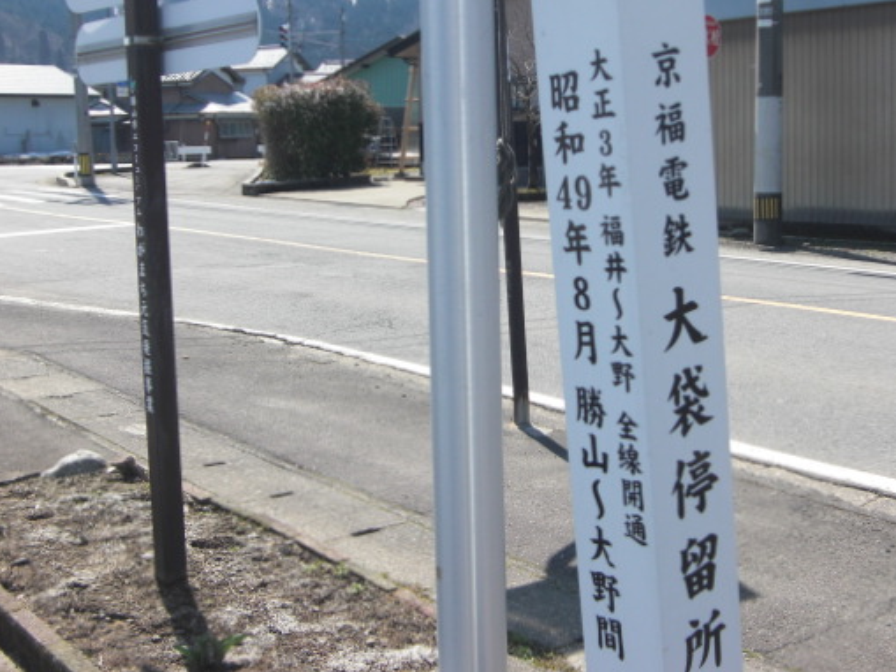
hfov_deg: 38.8
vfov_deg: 29.7
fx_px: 1269
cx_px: 528
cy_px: 294
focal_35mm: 49
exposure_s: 1/640
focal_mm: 6.9
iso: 50
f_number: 3
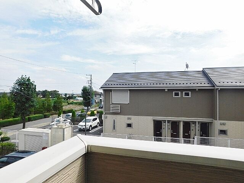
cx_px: 122
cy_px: 92
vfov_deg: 58.9
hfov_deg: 73.9
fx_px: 162
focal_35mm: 23
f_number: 6
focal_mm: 4
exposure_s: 1/400
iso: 125
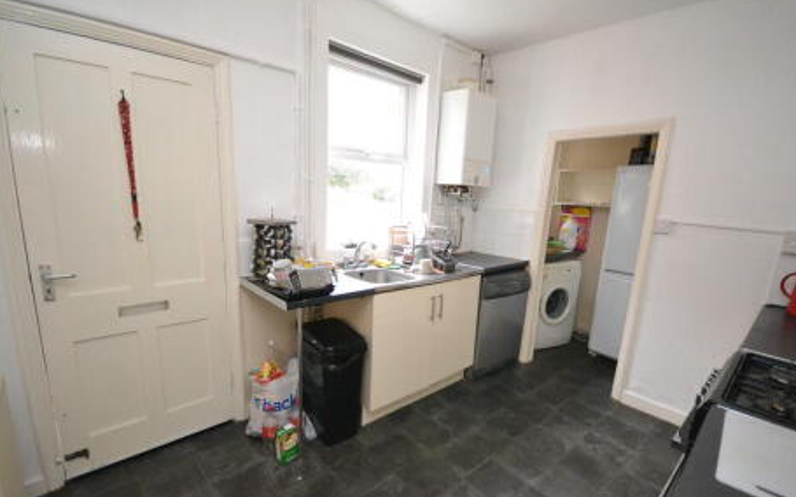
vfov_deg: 71.1
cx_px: 413
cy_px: 267
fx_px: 347
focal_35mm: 16
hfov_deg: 97.8
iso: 3200
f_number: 4
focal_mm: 10
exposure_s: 1/60
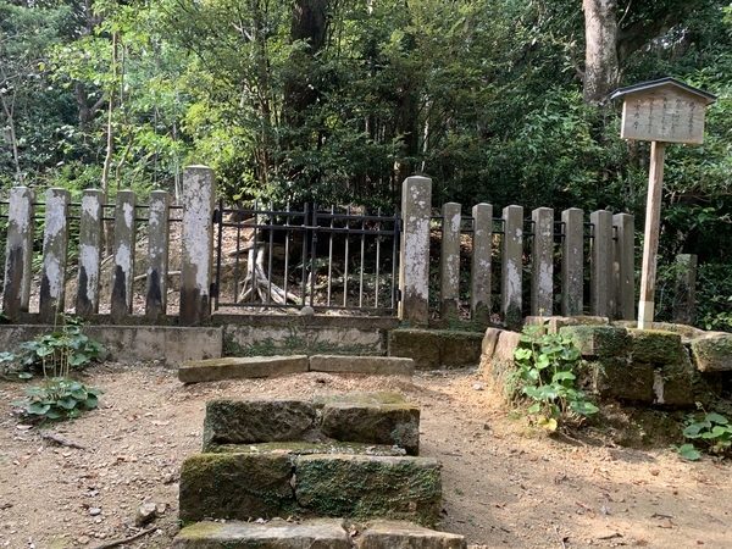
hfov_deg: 67.3
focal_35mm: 26
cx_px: 366
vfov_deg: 53.1
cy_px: 274
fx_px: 550
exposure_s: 1/122
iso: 32
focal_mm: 4.25
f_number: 1.8
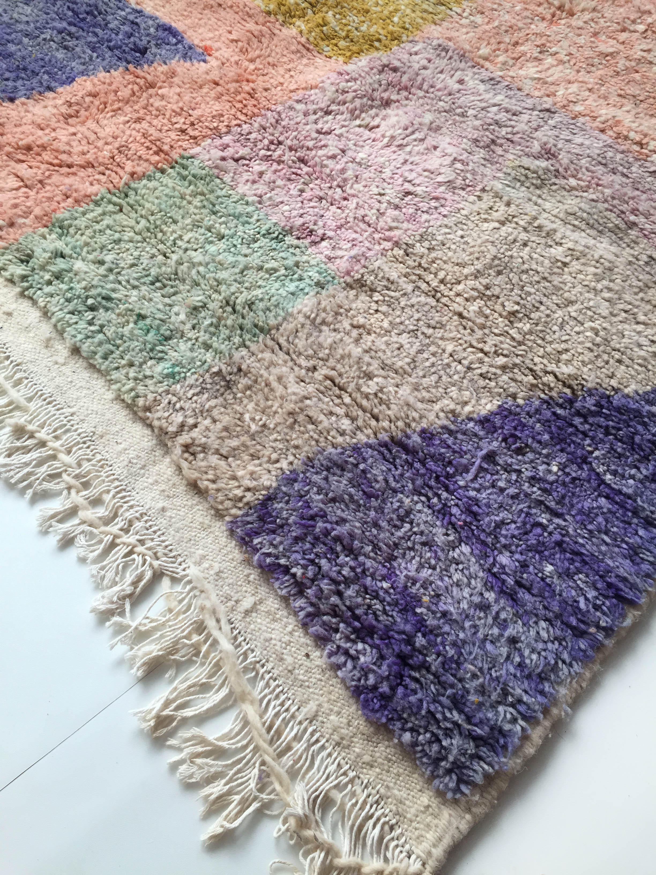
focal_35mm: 29
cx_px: 328
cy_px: 438
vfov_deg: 61.7
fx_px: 733
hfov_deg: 48.2
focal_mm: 4.15
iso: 50
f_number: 2.2
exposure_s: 1/100
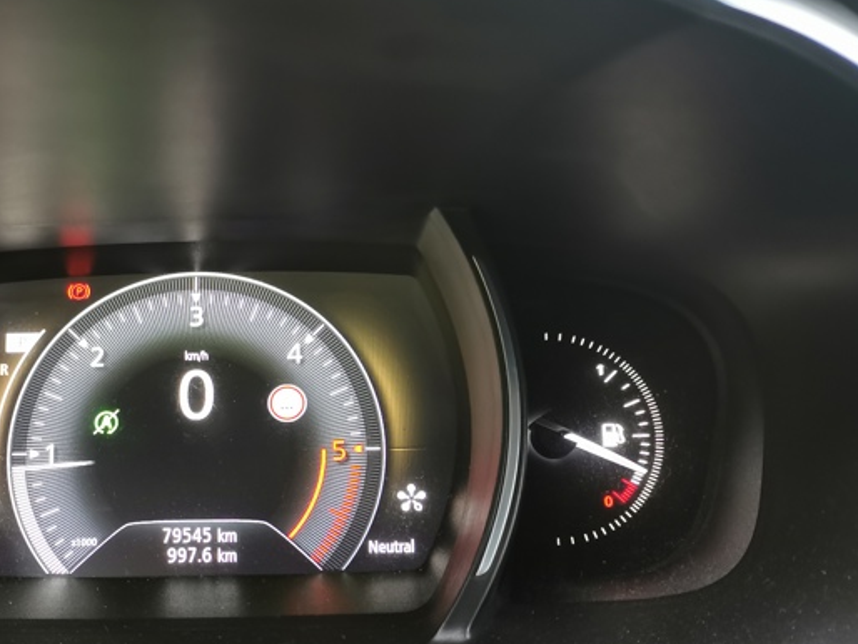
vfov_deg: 33.7
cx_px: 267
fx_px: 1042
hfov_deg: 44.0
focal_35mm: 42
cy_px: 475
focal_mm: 5.58
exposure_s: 1/50
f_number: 1.8
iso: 400
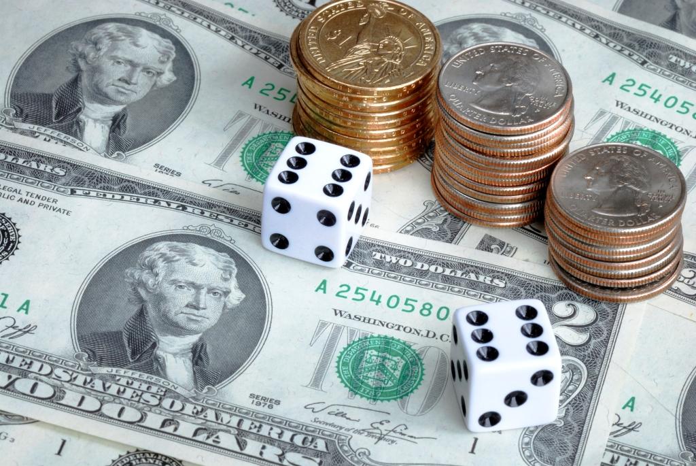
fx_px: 2613
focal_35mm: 135
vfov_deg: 10.2
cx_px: 348
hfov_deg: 15.2
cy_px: 233
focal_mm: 90
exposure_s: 1.5
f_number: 25
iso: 100
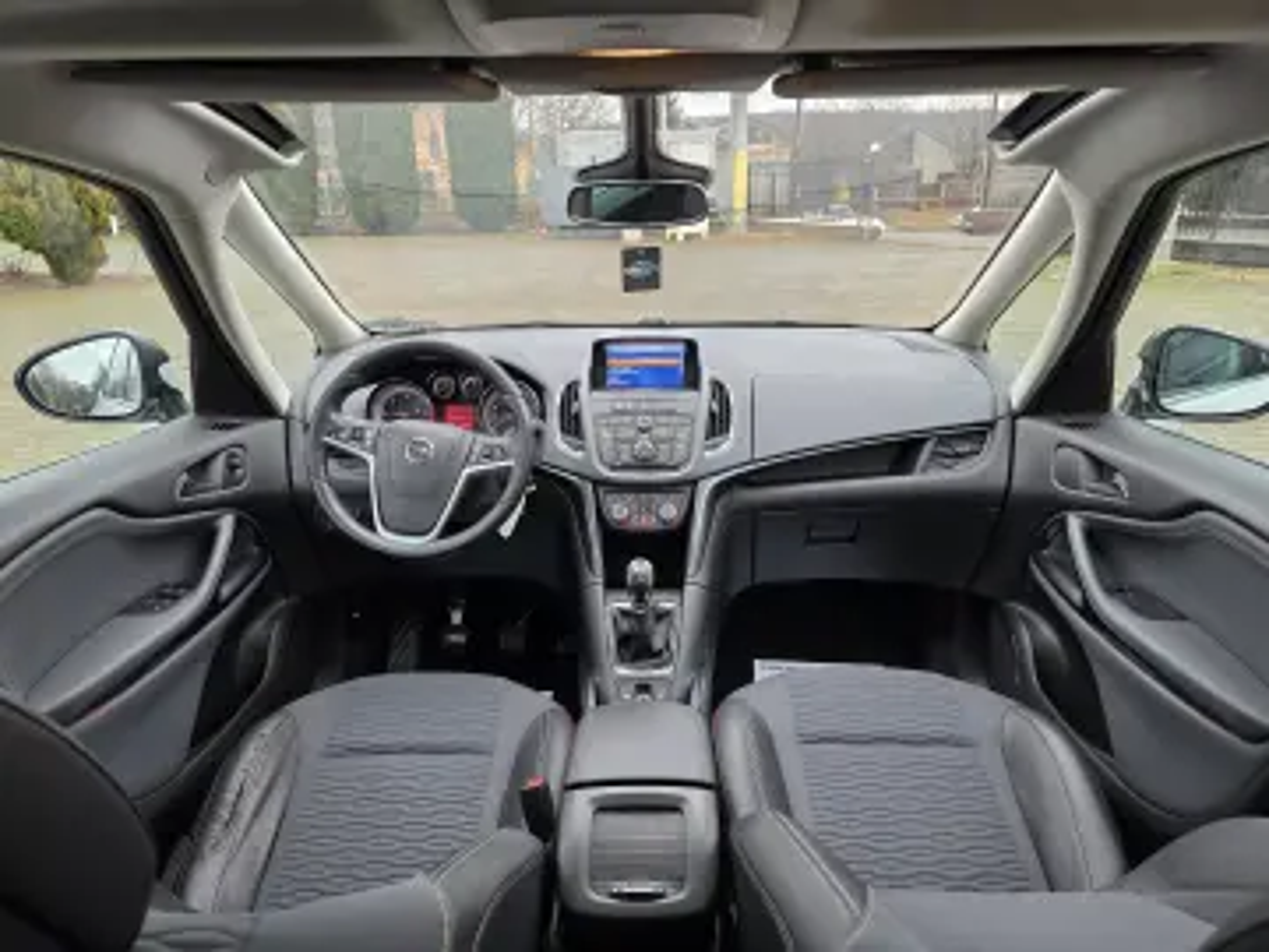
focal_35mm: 23
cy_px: 476
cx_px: 634
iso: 100
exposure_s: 1/55.9
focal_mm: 6.3
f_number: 1.7
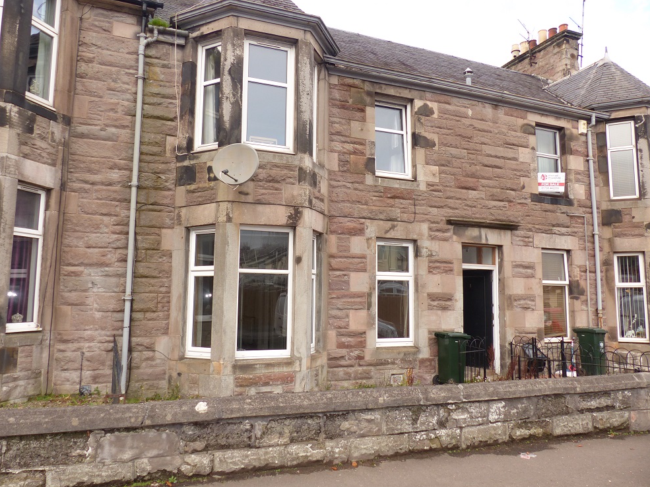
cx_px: 315
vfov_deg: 53.0
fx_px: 488
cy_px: 236
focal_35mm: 26
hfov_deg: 67.3
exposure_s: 1/100
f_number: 2.8
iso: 100
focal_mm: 4.5
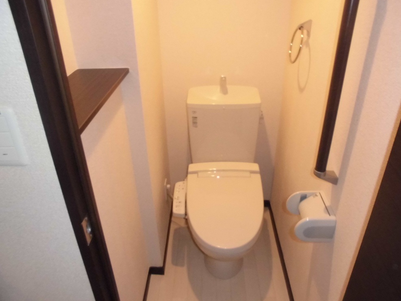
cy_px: 147
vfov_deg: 51.4
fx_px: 313
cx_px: 202
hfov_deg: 65.3
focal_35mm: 27
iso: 400
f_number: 3.5
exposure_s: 1/40
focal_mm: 4.6
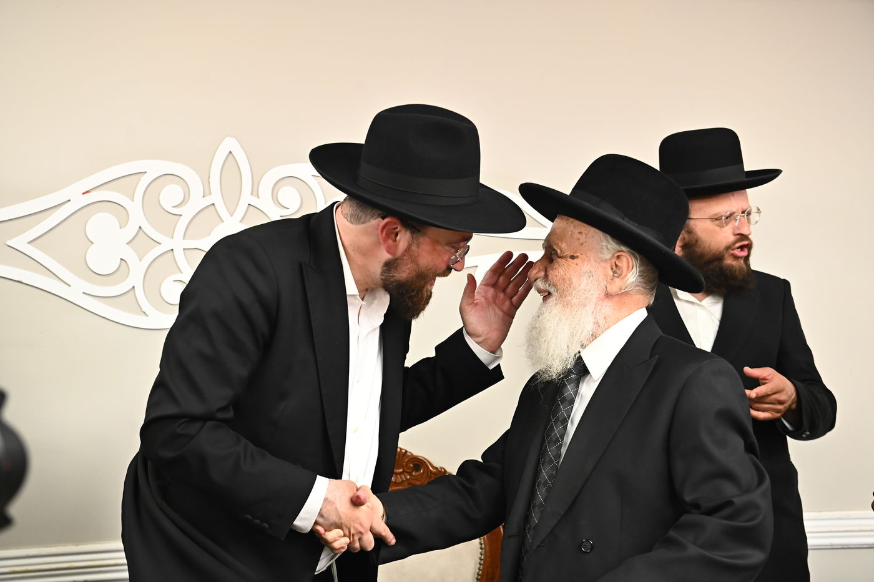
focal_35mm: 52
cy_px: 291
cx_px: 437
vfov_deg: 26.0
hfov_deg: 38.2
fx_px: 1262
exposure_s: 1/200
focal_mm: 52
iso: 3200
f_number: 5
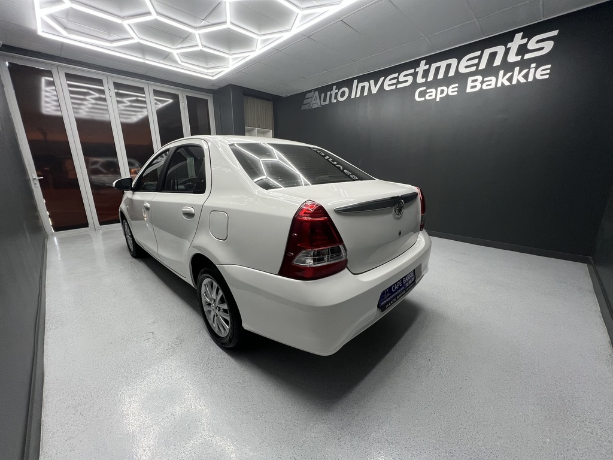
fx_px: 230
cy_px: 230
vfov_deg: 89.9
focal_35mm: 13
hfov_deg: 106.2
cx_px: 306
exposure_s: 1/100
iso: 125
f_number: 1.8
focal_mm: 1.57
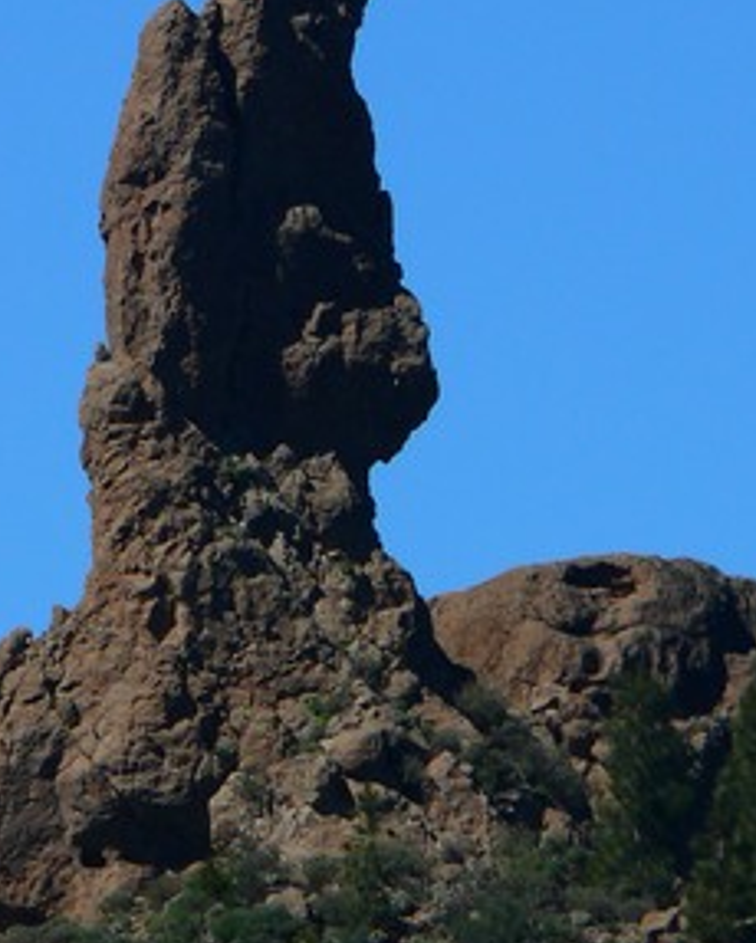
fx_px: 29894
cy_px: 148
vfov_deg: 1.8
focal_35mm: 1070
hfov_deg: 1.4
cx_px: 30
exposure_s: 1/250
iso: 100
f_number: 5.6
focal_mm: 88.8
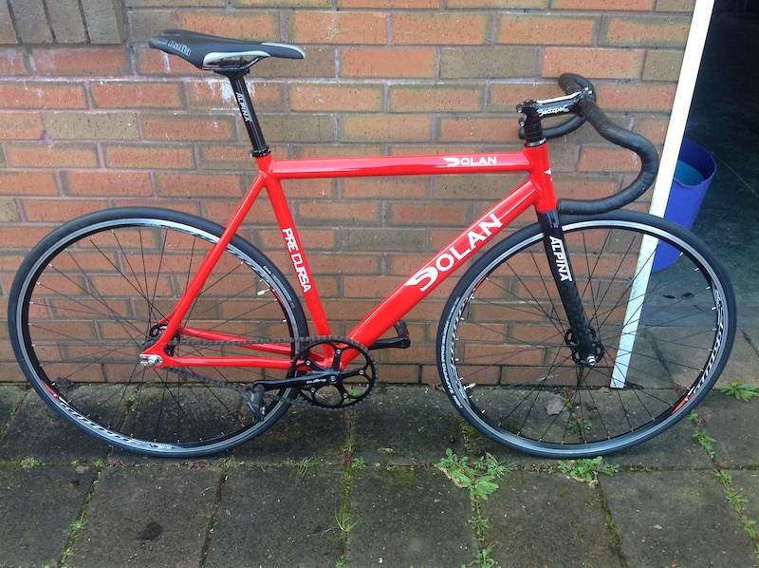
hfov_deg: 52.7
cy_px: 284
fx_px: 766
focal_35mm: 35
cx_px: 380
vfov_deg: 40.6
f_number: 2.4
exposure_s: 1/60
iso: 64
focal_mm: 4.28
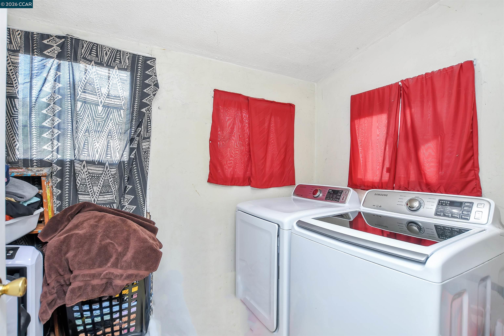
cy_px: 168
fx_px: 210
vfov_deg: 77.3
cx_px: 252
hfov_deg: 100.4
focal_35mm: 15
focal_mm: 10
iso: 160
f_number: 5
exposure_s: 1/13
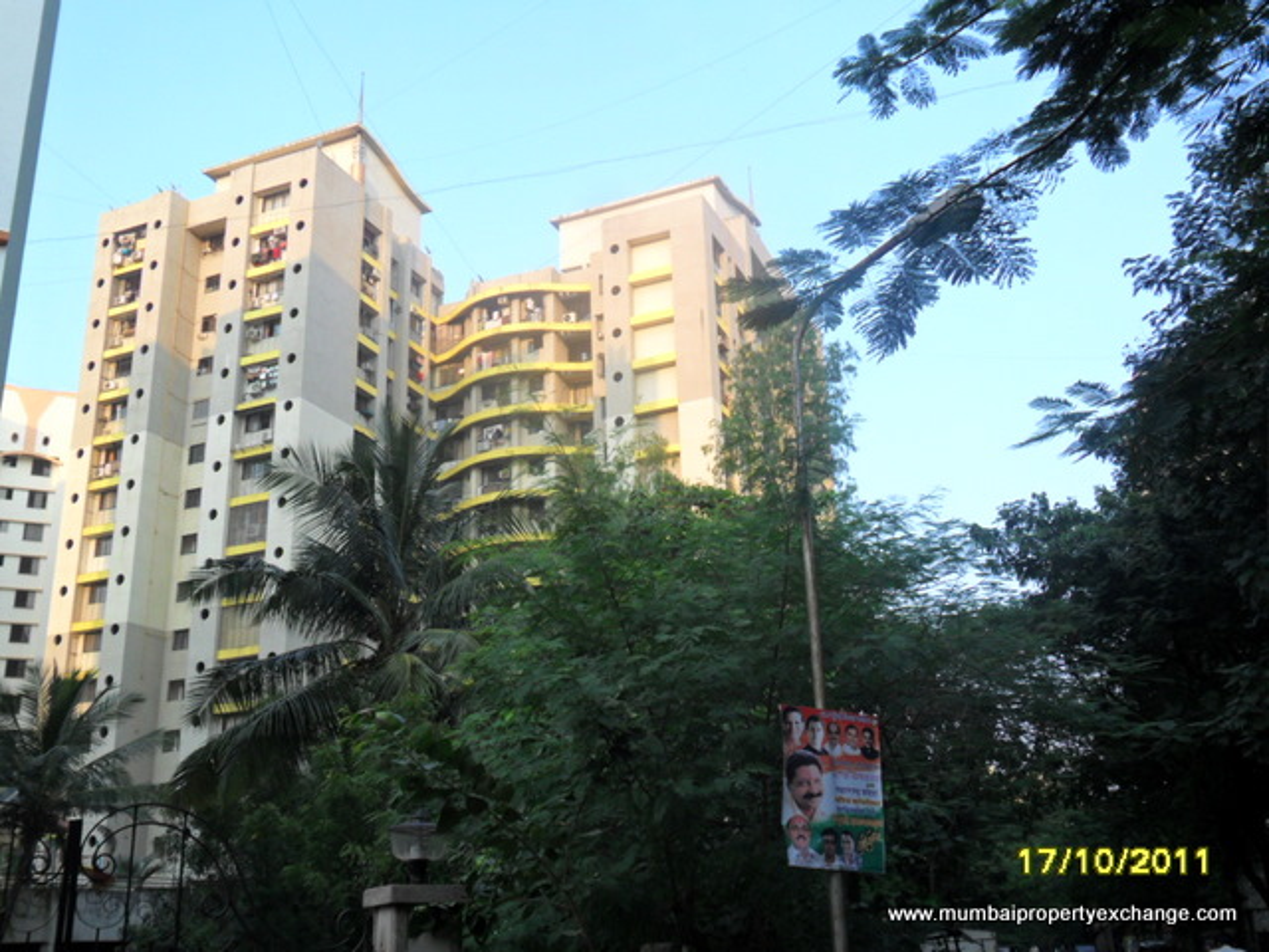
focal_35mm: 37
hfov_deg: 50.1
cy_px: 476
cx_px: 634
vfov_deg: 38.7
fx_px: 1356
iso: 100
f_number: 4
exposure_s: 1/125
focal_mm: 6.6
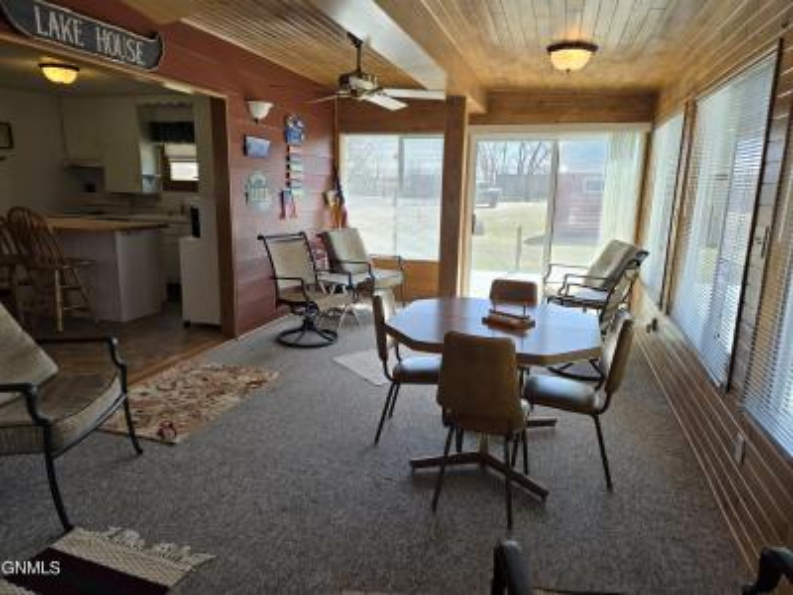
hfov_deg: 73.9
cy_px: 298
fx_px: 527
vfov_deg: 58.9
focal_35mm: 23
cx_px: 396
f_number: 1.8
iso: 25
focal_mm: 5.4
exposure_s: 1/274
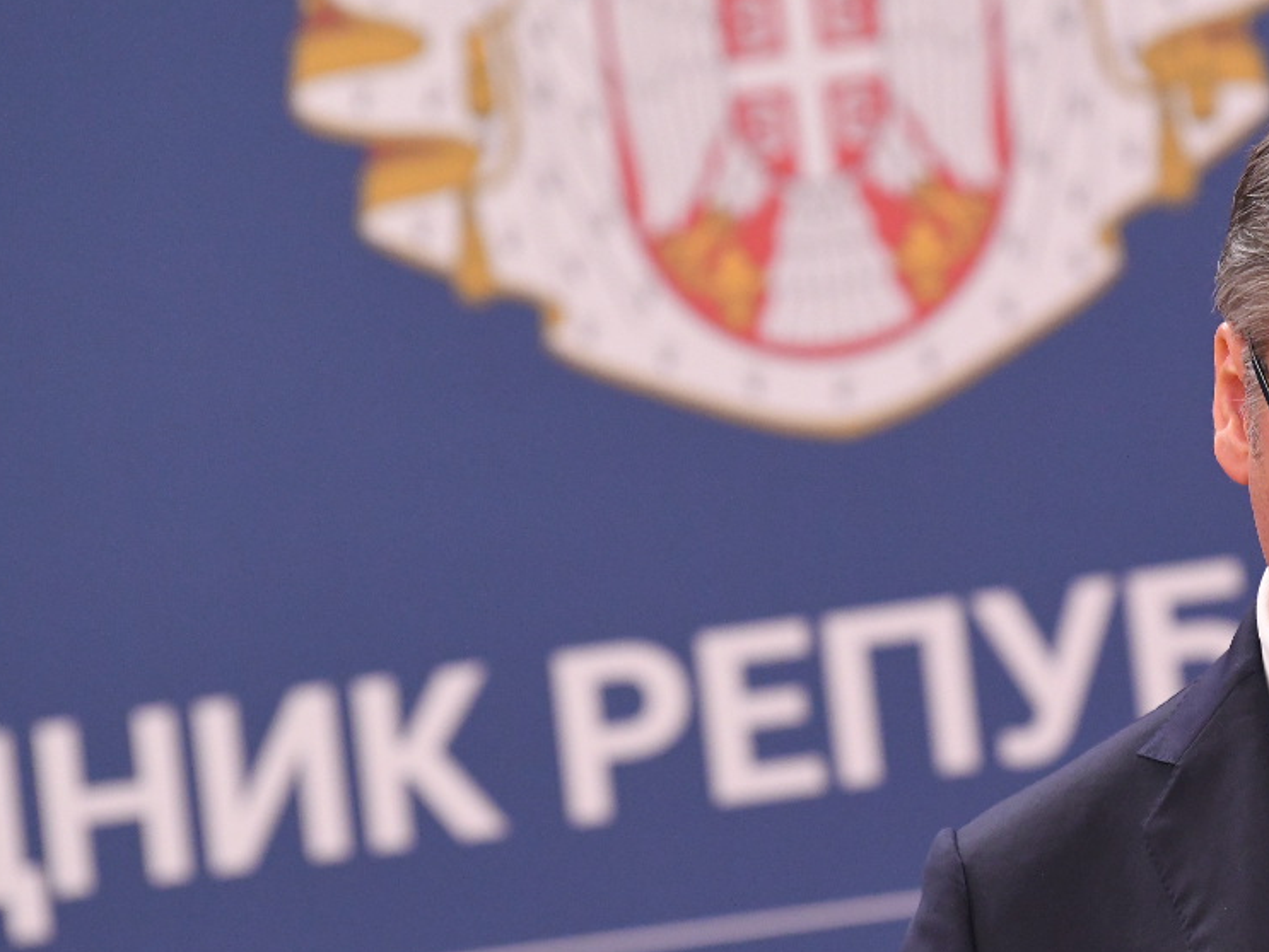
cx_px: 1064
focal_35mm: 419
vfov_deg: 3.6
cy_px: 599
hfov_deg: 4.7
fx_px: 15368
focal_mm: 200
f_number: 4
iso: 3200
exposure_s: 1/400
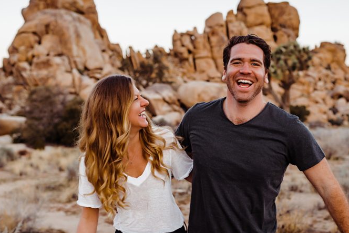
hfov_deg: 36.8
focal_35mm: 54
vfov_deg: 25.0
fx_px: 524
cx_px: 205
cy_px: 154
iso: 100
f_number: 2.8
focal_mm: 35
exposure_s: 1/125
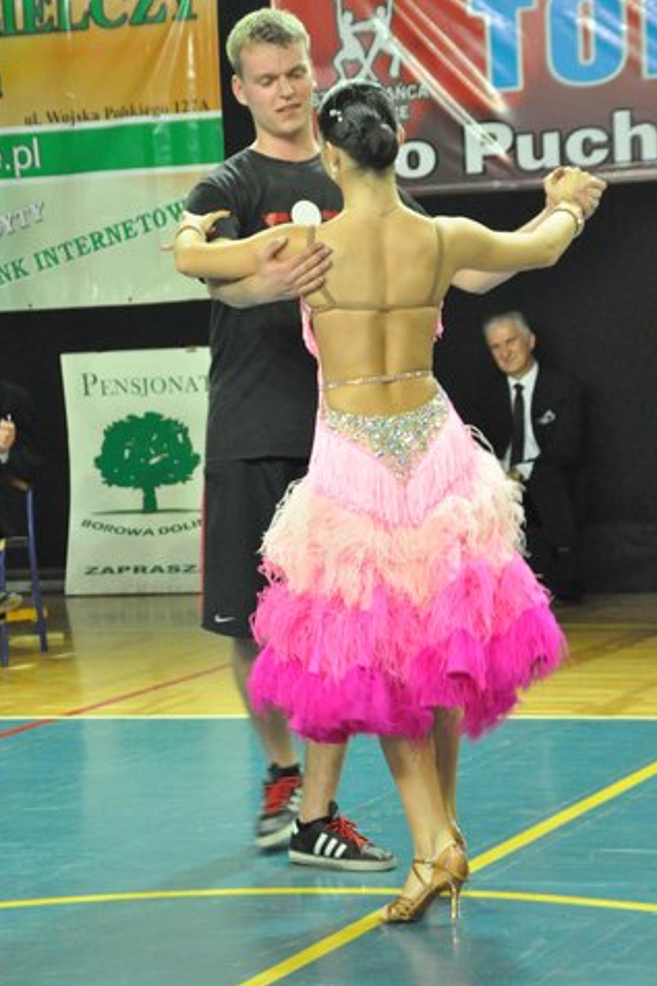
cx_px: 287
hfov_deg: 12.2
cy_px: 460
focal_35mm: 113
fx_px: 3084
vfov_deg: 18.2
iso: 3200
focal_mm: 65
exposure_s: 1/60
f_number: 6.3
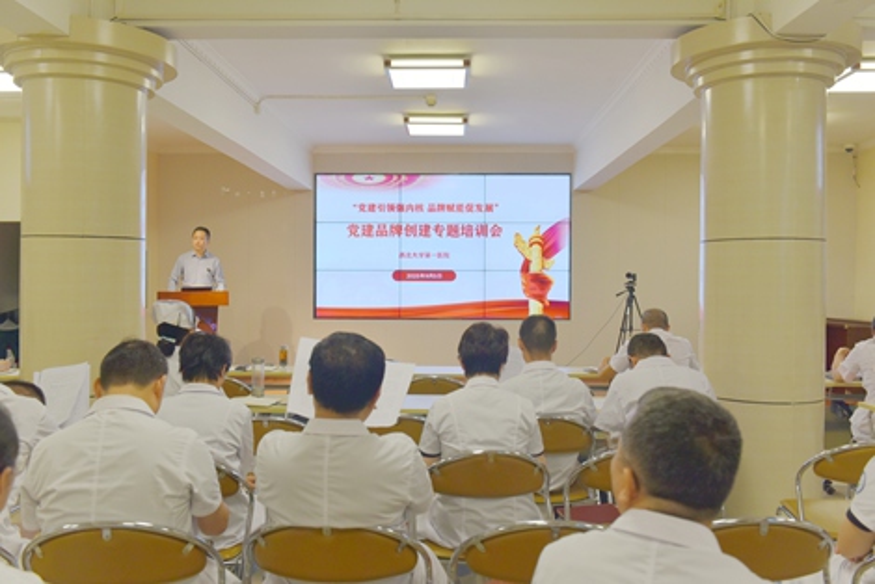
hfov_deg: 58.7
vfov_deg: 41.2
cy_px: 292
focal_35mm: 32
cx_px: 438
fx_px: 778
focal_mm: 32
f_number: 5.6
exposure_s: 1/125
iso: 400
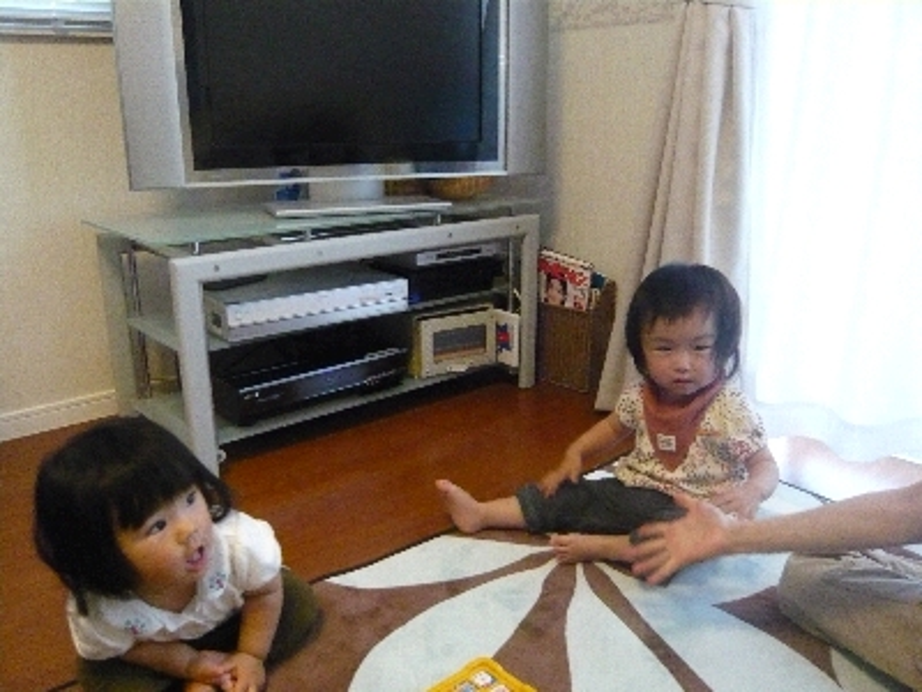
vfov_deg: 49.7
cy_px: 346
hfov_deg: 63.4
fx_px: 746
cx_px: 461
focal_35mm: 28
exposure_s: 1/80
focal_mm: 4.6
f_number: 2.8
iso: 800
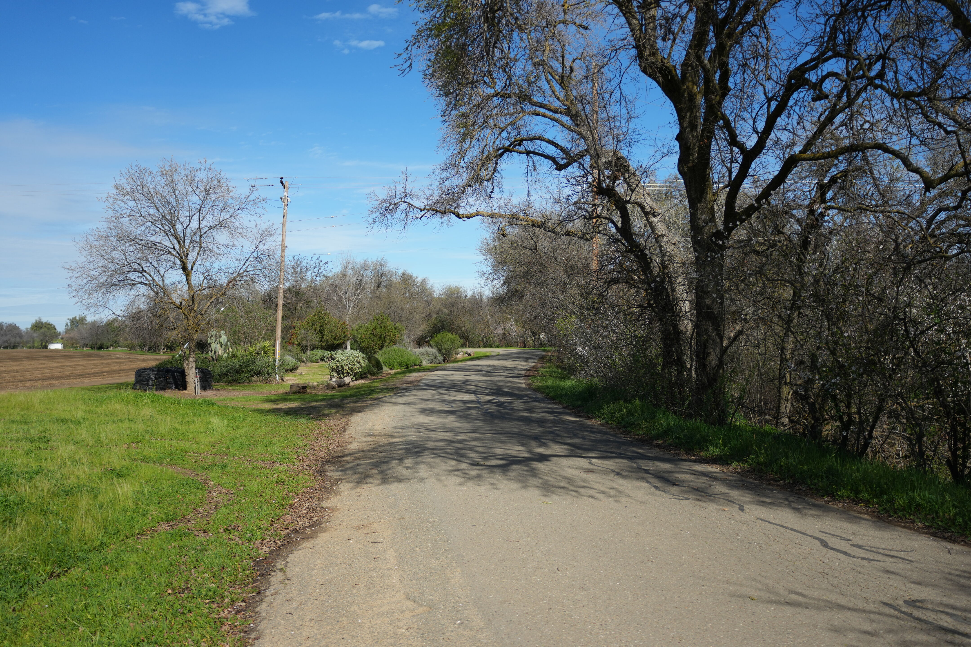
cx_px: 486
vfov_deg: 42.3
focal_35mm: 31
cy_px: 324
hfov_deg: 60.3
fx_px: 836
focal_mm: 31
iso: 200
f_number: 4
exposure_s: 1/2000
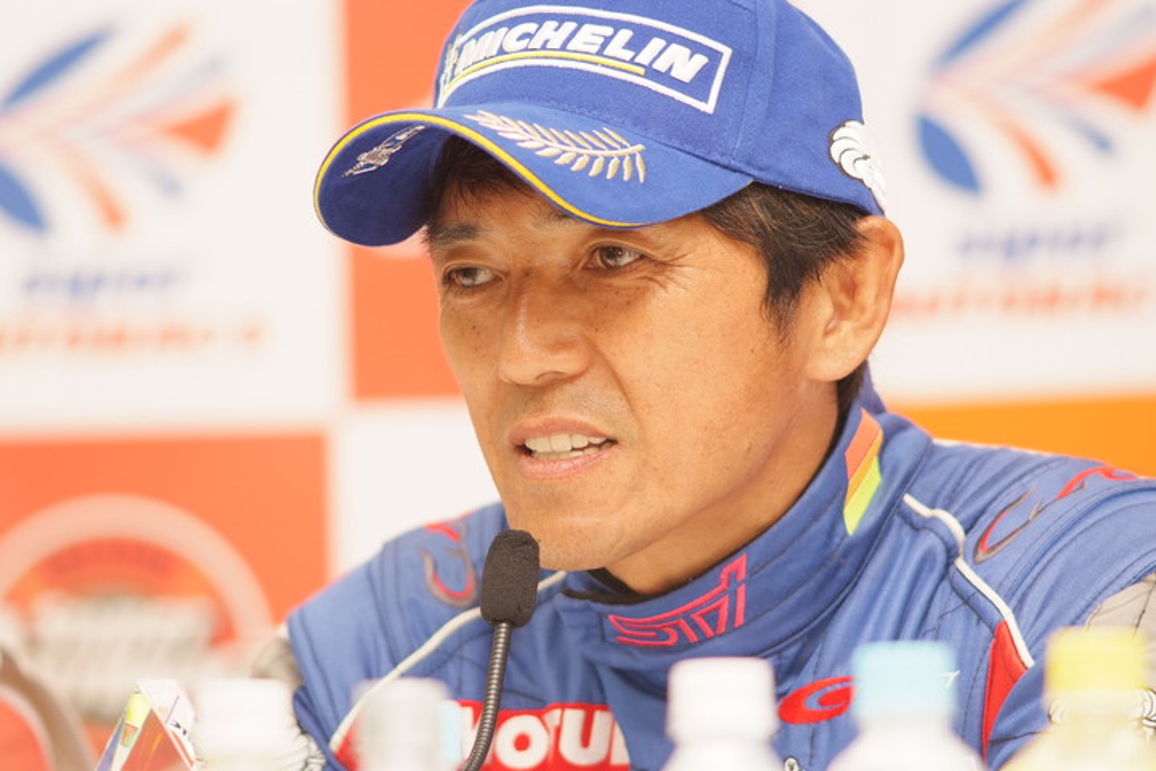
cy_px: 386
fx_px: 8669
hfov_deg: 7.6
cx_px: 578
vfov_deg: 5.1
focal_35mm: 270
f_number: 2.8
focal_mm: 180
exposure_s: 1/125
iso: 400
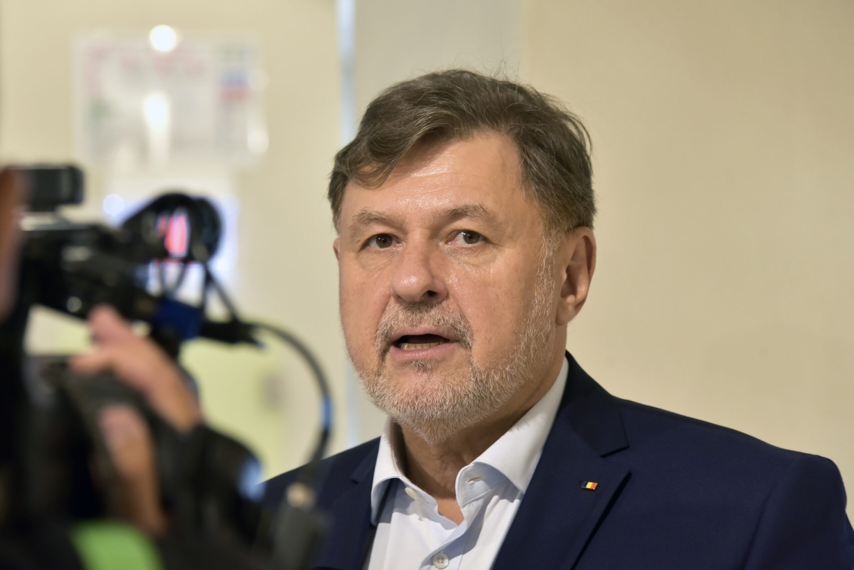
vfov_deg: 9.5
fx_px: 3441
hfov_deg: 14.1
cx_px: 427
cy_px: 285
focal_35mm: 145
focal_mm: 145
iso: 1000
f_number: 5.6
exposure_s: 1/100
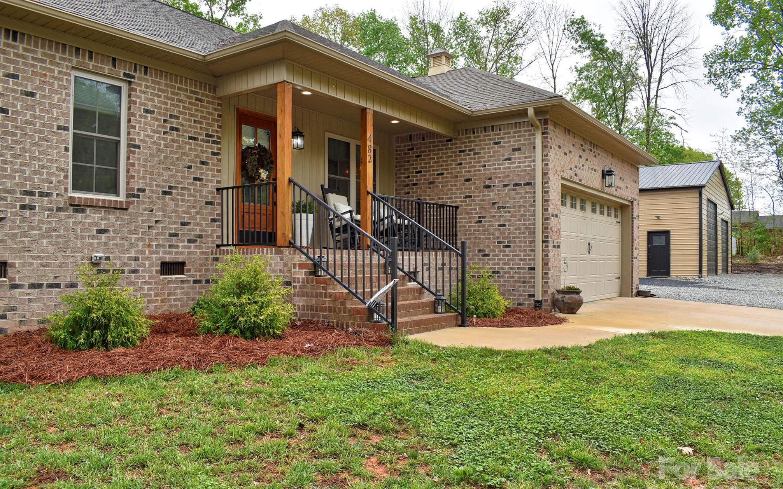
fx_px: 597
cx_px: 389
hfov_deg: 66.5
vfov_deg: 44.5
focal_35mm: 28
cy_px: 265
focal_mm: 18
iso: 100
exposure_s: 1/160
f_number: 6.3
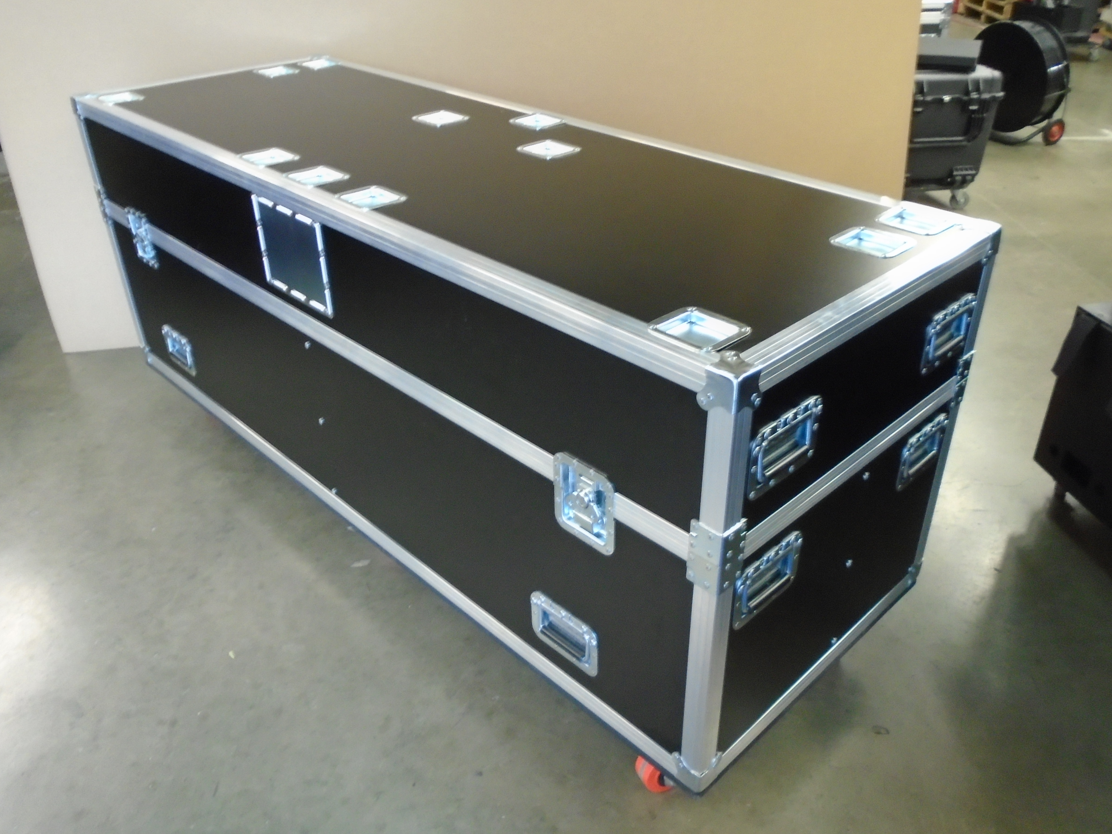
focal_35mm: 28
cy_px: 415
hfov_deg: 63.4
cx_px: 592
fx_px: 899
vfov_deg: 49.7
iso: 400
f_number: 3.2
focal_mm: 4.6
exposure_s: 1/10
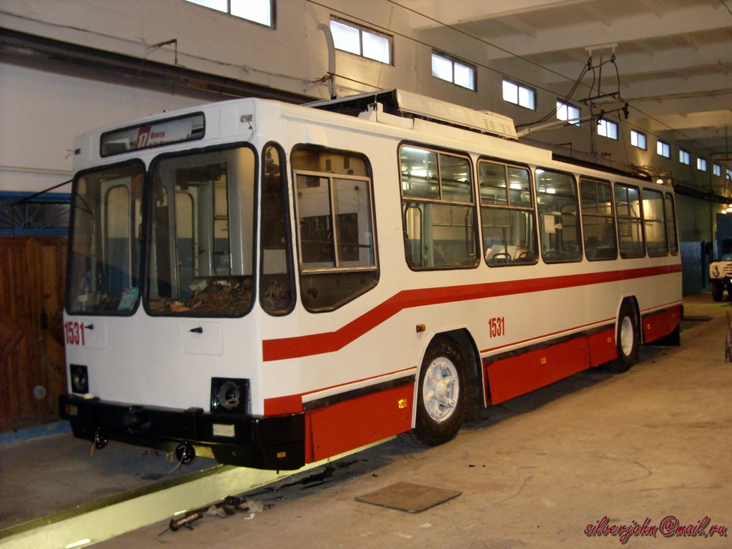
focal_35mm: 38
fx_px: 804
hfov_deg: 49.0
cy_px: 274
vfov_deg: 37.7
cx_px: 366
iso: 400
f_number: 2.8
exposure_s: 1/30
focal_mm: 6.3
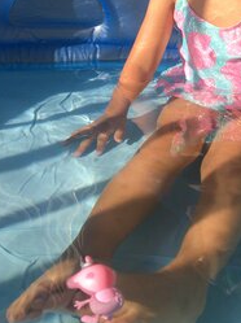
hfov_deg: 25.2
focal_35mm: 56
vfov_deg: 32.3
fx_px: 521
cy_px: 17
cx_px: 222
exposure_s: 1/596
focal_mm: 4.15
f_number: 2.2
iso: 25
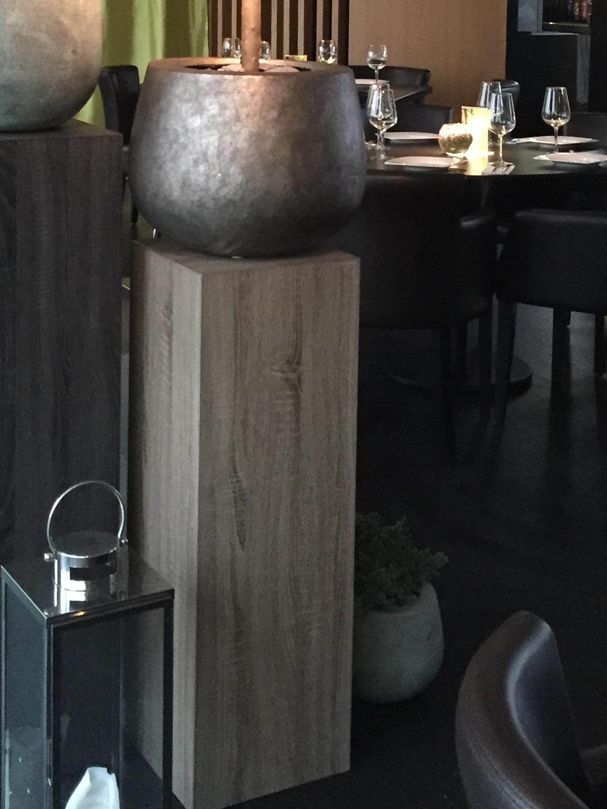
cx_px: 302
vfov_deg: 30.2
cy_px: 70
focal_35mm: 61
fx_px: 1426
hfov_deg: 24.0
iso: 320
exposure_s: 1/17
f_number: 2.2
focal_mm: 4.15
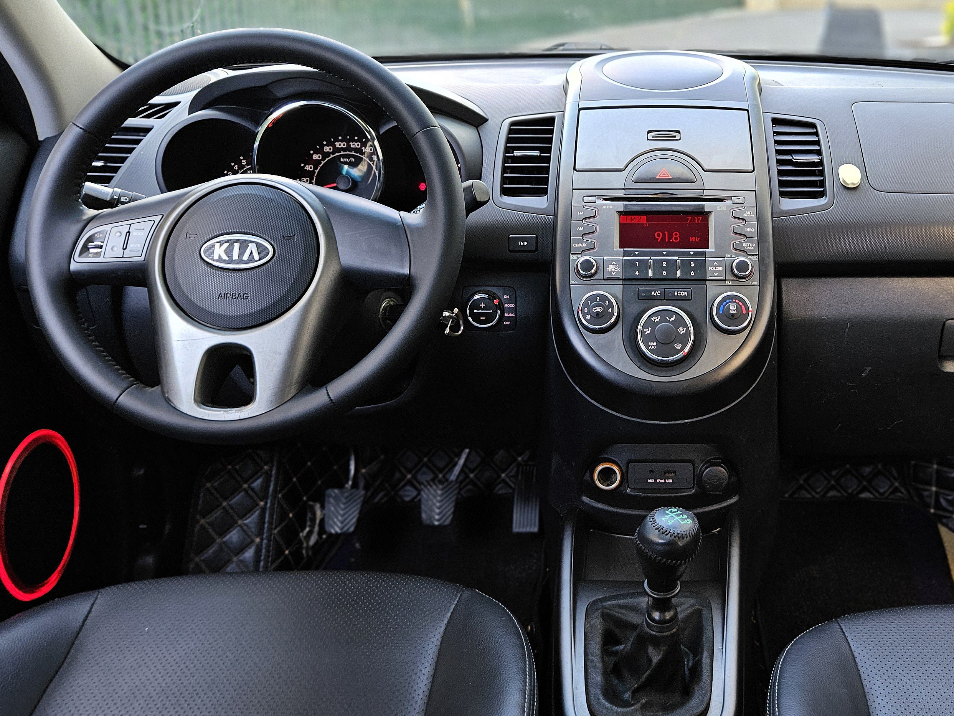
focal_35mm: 37
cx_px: 652
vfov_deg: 38.2
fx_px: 1020
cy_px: 237
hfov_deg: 49.1
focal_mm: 5.4
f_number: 1.8
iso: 100
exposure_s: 1/101
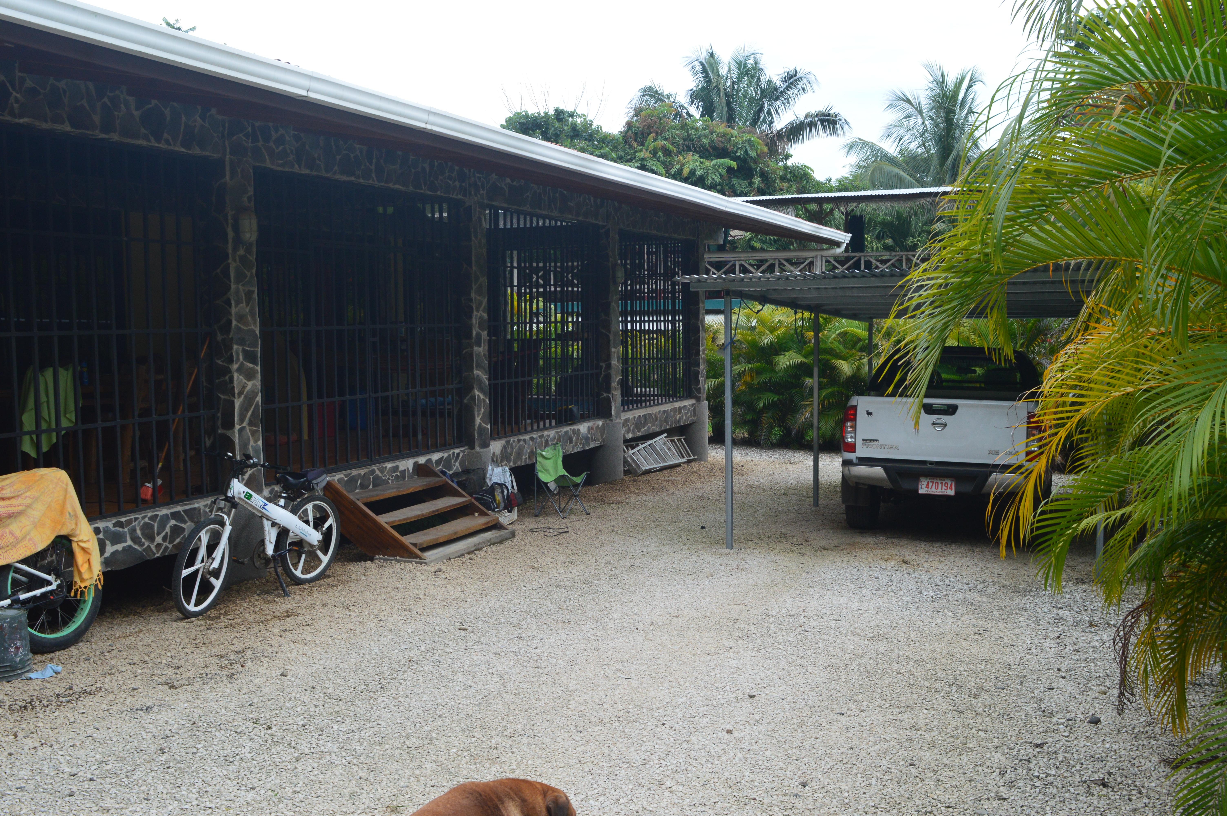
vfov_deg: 39.9
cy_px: 408
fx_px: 1124
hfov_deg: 57.3
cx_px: 614
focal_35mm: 33
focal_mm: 22
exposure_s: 1/200
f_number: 10
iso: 400
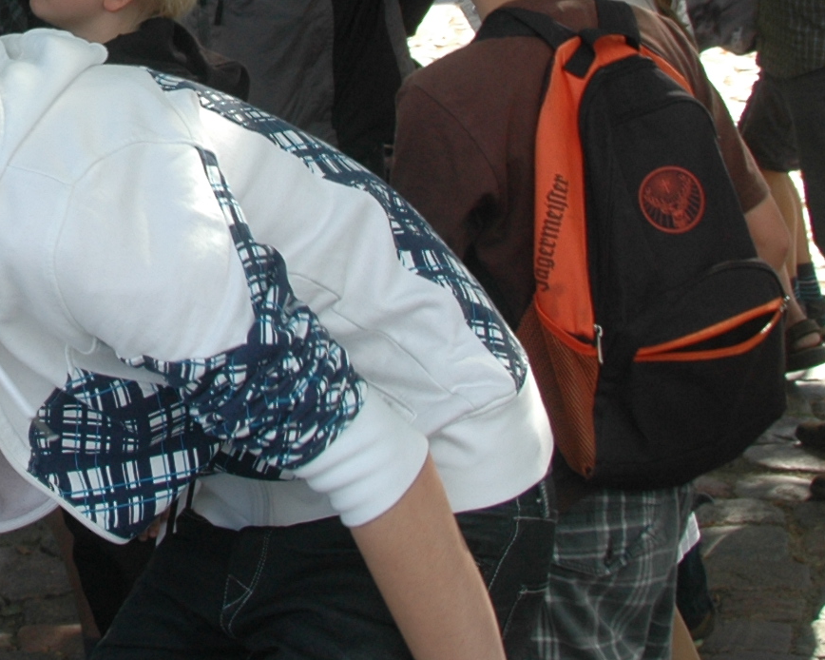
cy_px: -161
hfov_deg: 15.9
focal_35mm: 117
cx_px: -138
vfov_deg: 12.8
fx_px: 2856
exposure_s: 1/200
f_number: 7.1
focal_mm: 24
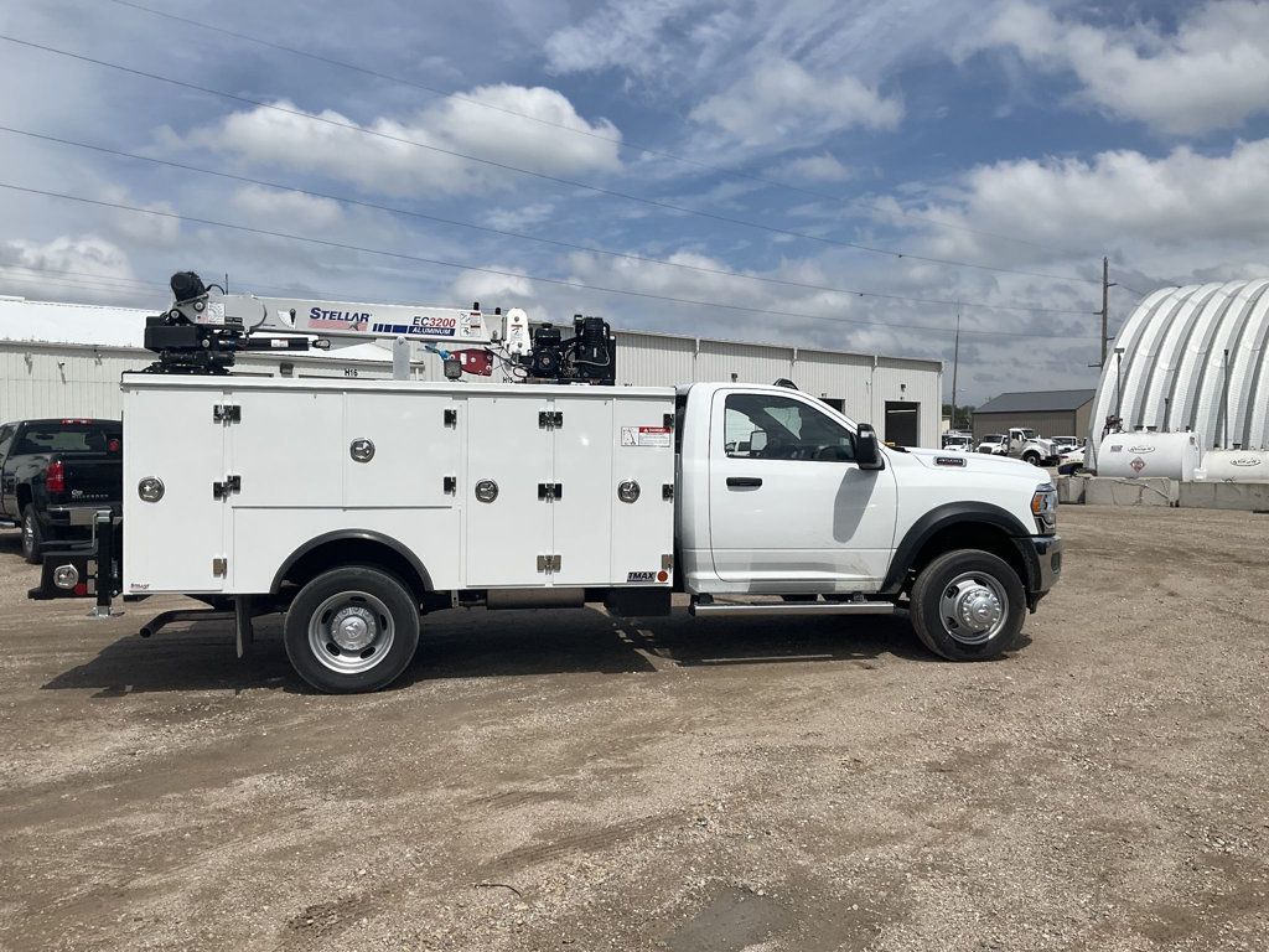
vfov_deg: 48.2
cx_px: 634
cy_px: 476
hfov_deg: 61.7
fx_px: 1063
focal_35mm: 29
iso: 25
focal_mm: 3
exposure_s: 1/4785
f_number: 1.8
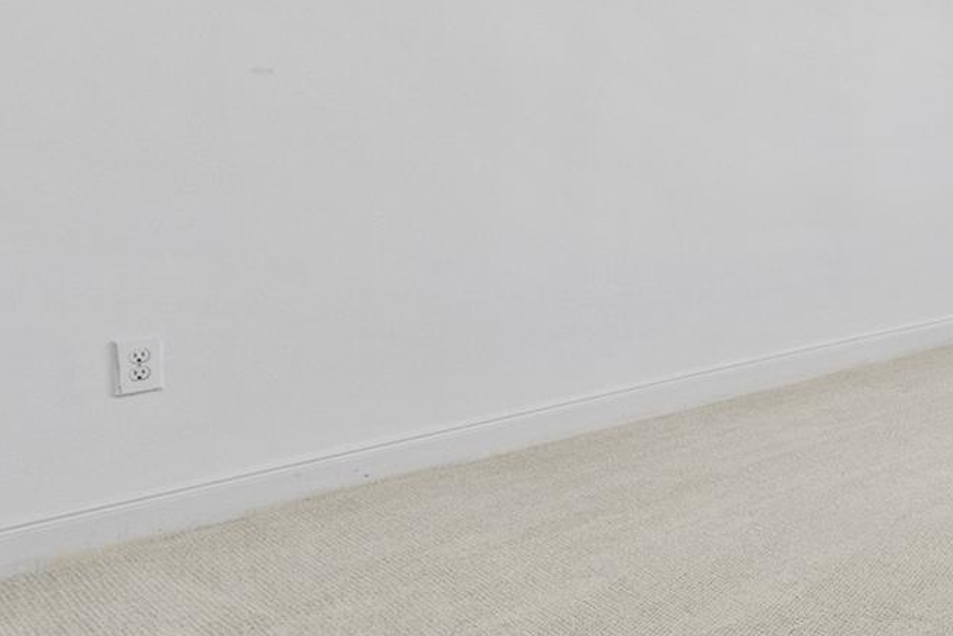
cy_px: 58
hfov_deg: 31.6
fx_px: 1165
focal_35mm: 44
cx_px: 1296
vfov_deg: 29.2
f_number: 8
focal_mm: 14
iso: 800
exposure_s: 1/20
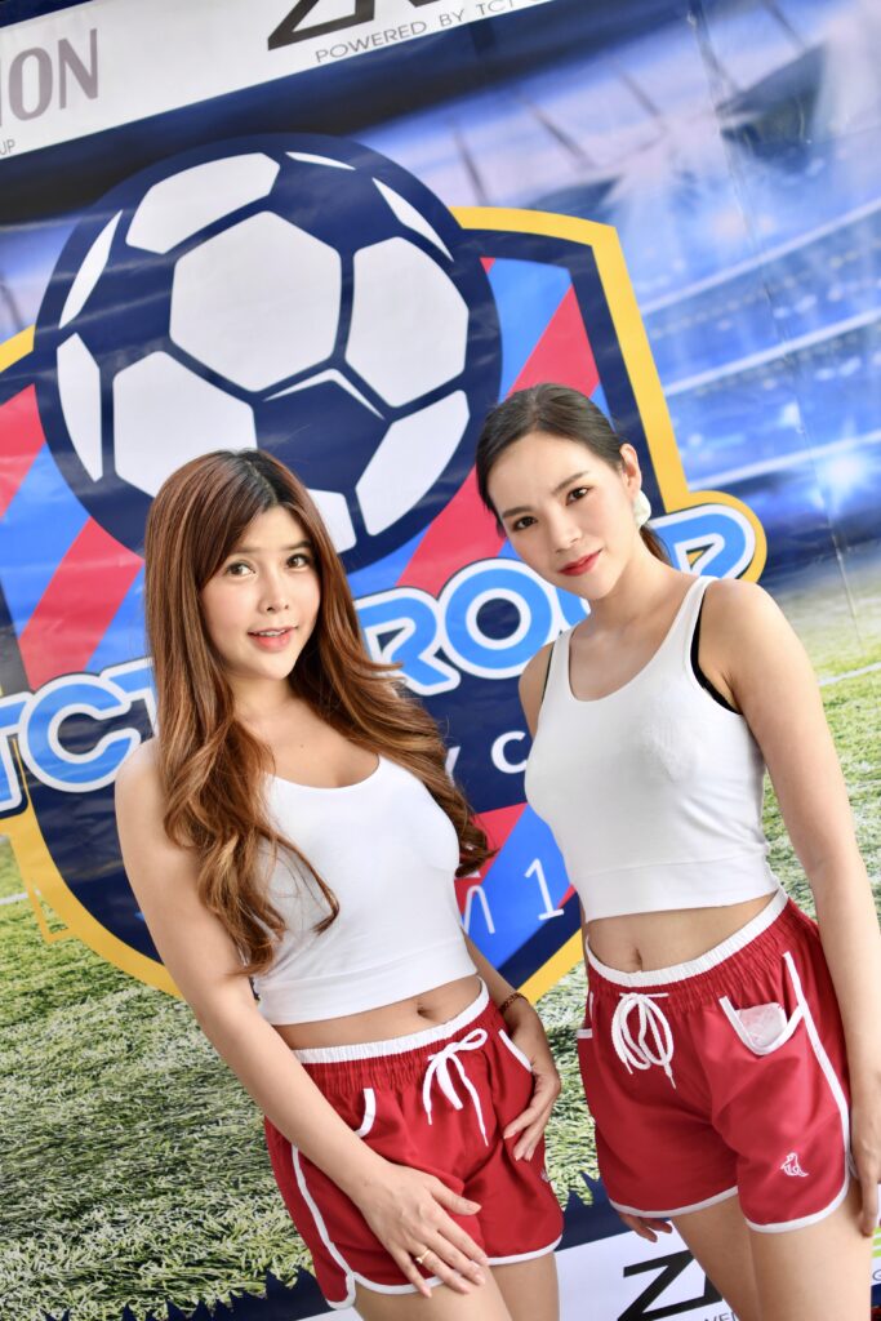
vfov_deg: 38.2
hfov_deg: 26.0
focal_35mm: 52
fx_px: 1908
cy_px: 660
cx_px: 440
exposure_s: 1/320
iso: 100
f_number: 1.8
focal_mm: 35
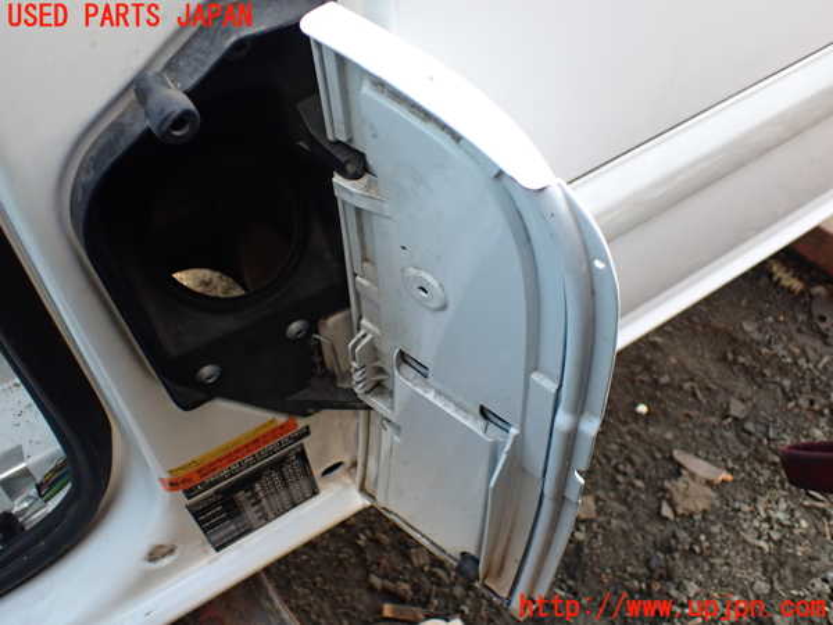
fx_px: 722
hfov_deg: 60.0
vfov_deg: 46.8
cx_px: 416
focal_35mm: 30
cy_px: 312
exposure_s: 1/125
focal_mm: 5.4
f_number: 2.3
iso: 250
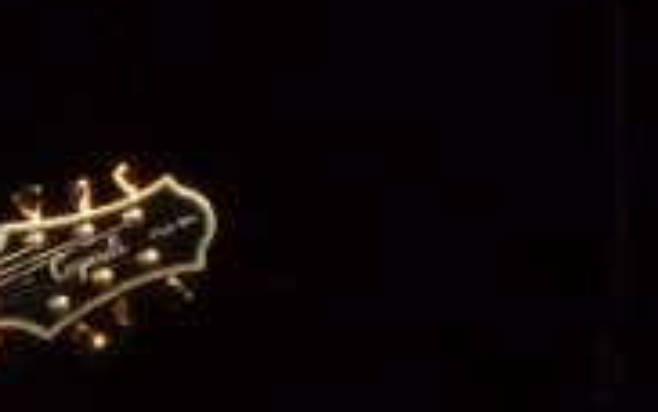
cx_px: -253
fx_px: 19469
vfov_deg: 1.2
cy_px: 470
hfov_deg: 1.9
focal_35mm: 1085
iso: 400
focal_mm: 29.9
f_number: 4.5
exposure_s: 1/100
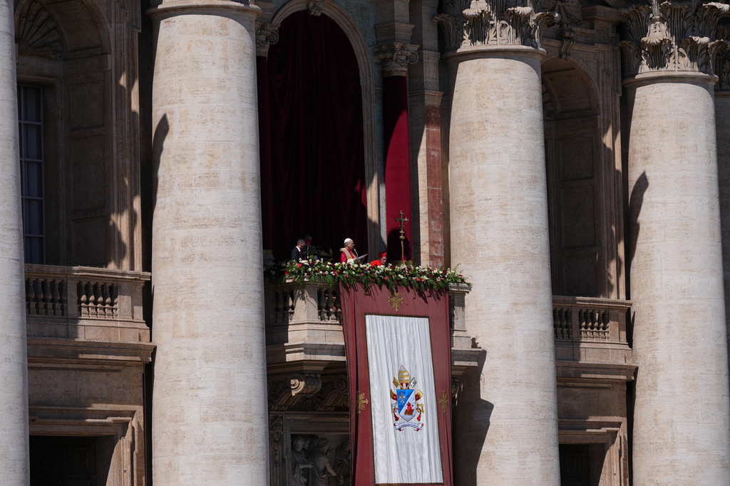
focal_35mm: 163
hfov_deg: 12.6
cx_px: 365
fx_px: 3304
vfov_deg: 8.4
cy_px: 243
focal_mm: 163
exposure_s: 1/3200
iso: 320
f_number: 6.3
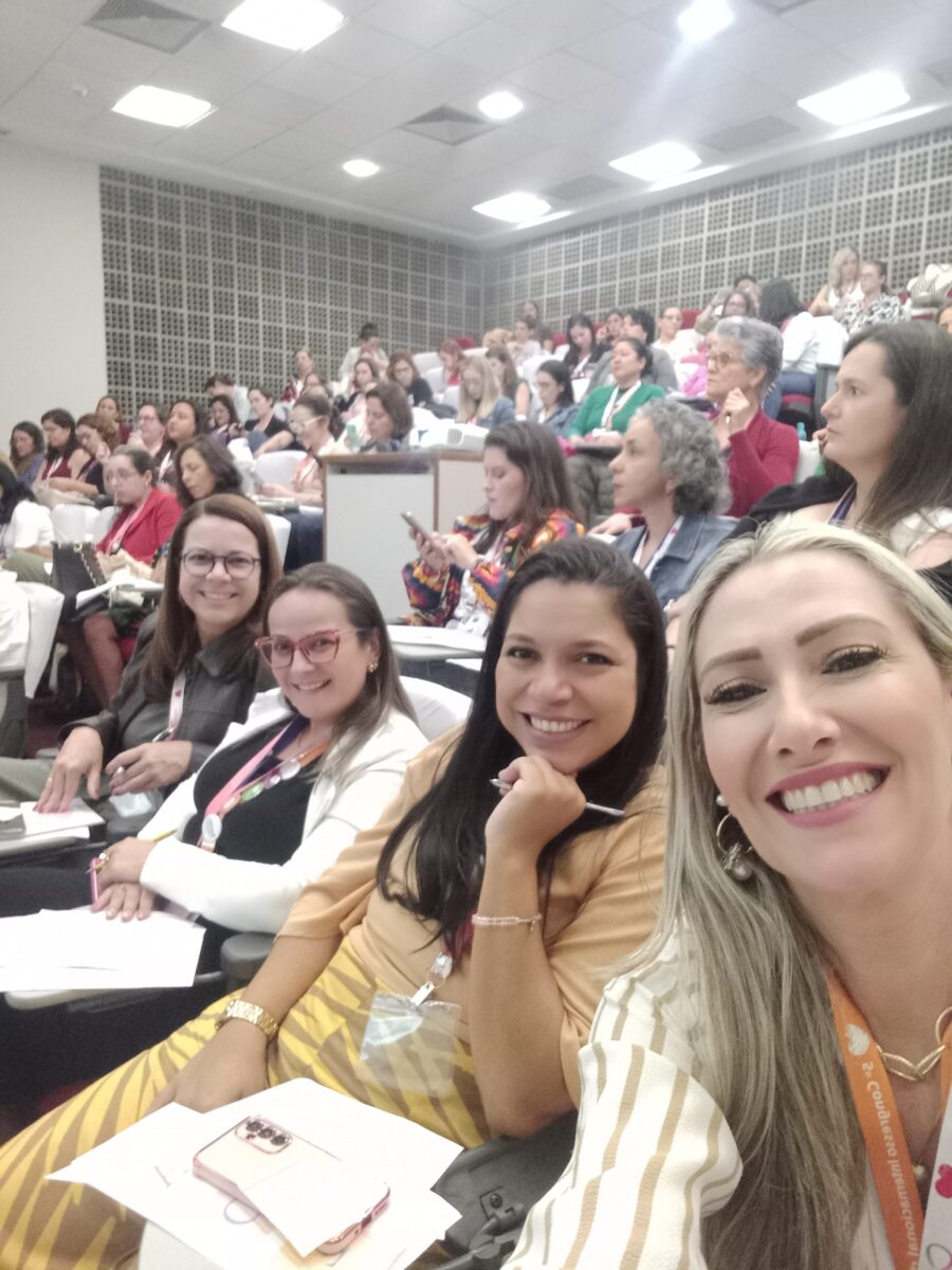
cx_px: 476
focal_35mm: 25
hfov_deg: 54.9
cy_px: 635
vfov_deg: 69.4
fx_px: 917
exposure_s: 1/15
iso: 640
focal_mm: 2.67
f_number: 2.2
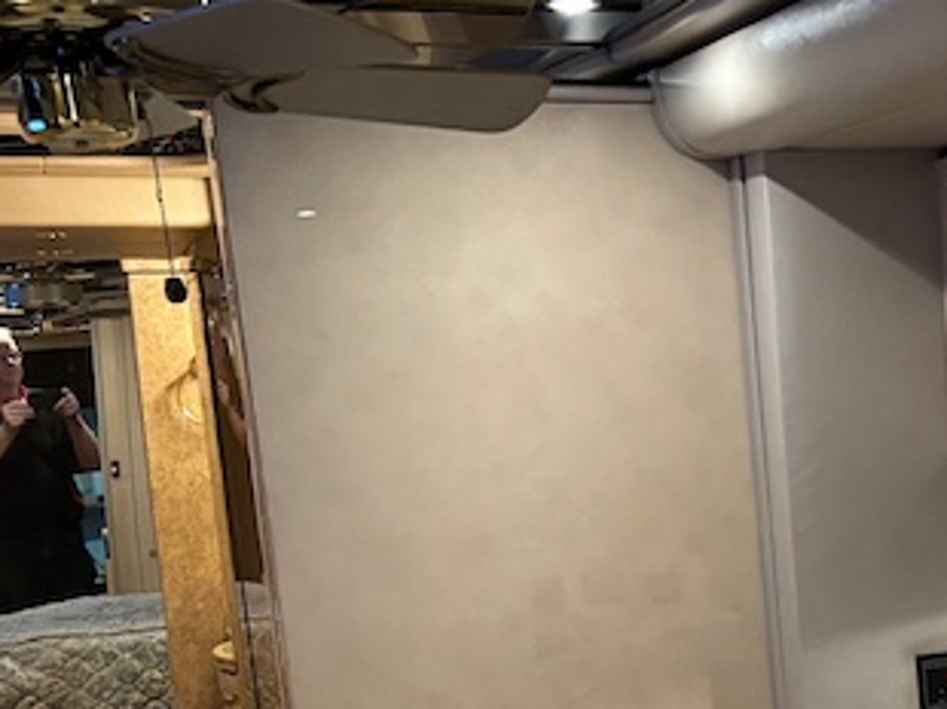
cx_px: 1152
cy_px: 978
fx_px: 2296
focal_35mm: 84
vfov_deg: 16.4
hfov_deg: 21.5
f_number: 1.6
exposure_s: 1/40
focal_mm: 5.96
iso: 400
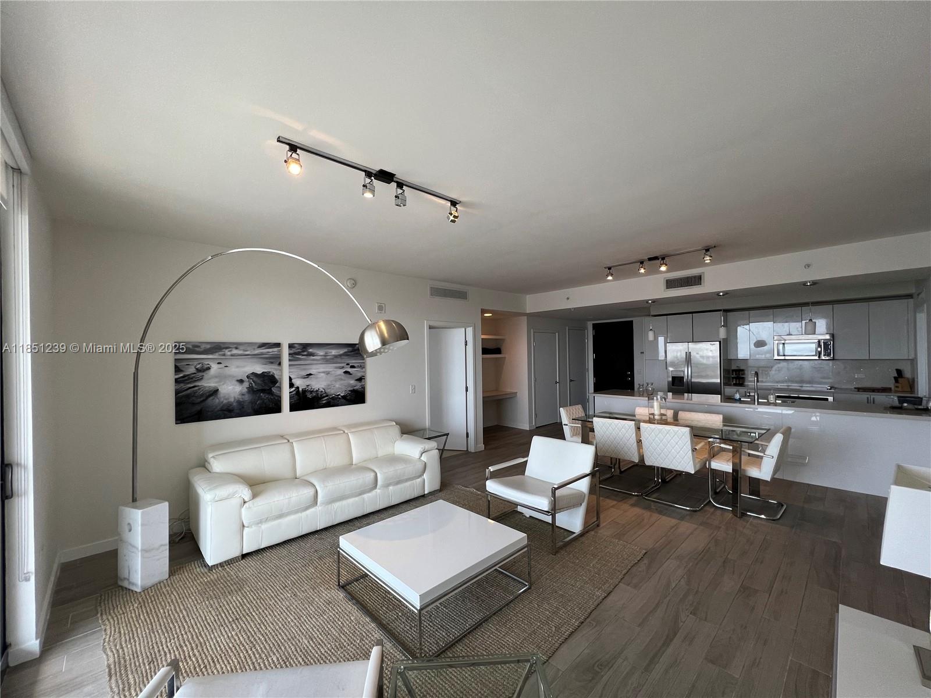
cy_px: 349
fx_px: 350
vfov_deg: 89.9
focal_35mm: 13
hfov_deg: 106.2
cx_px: 466
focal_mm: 1.57
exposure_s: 1/120
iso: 100
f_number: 1.8
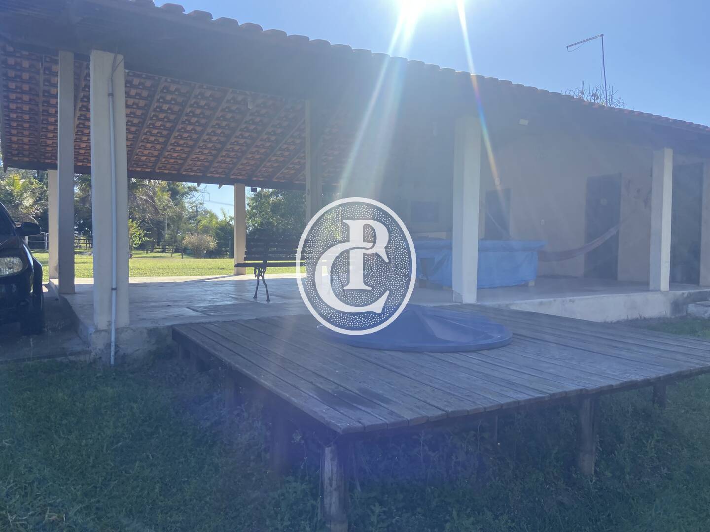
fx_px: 533
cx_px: 355
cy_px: 266
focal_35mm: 26
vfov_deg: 53.1
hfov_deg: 67.3
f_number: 1.8
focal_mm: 4.25
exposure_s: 1/1316
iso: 32
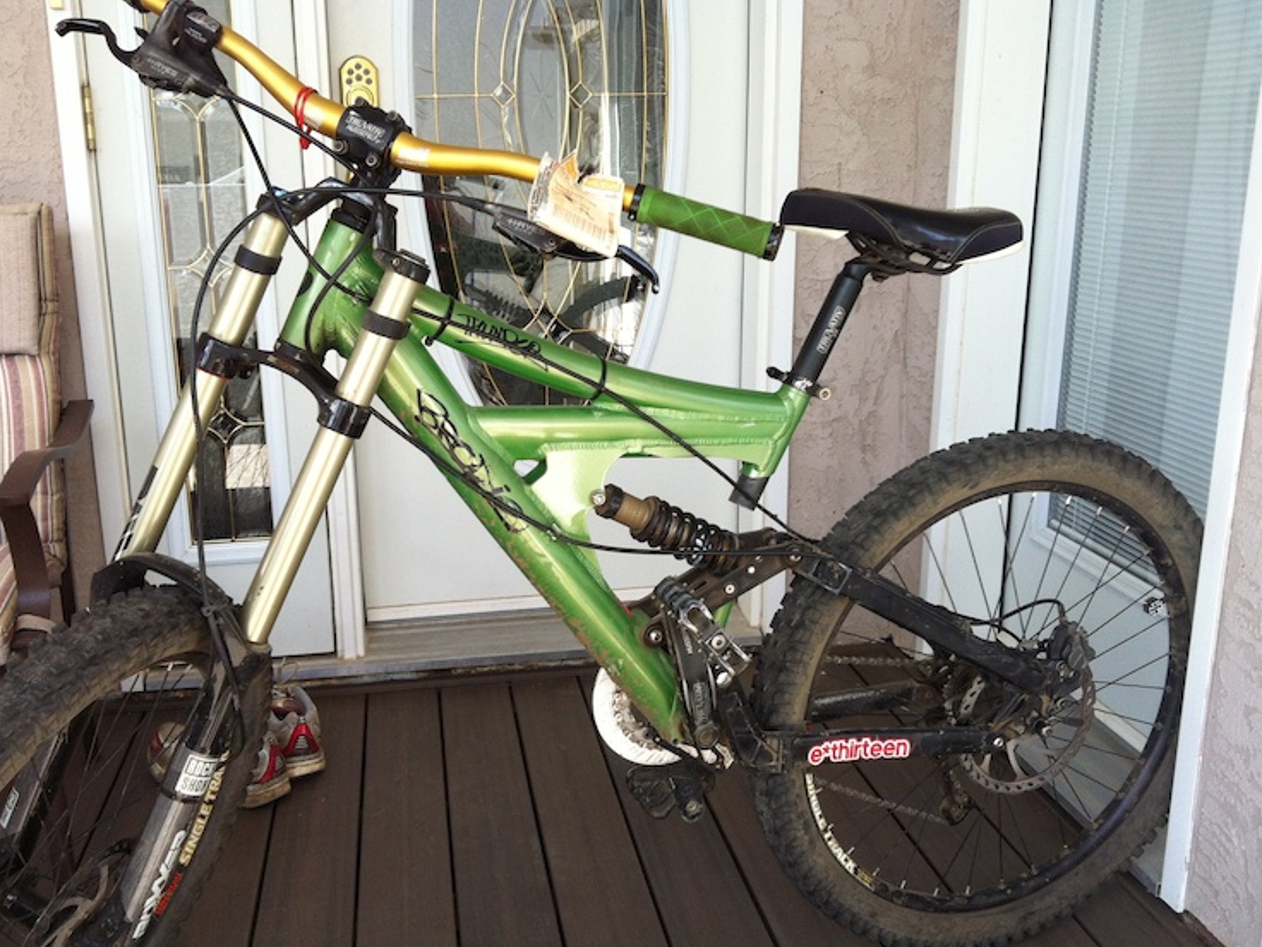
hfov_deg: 49.0
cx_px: 605
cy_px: 496
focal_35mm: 38
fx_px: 1385
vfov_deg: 37.7
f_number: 2.8
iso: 80
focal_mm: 3.85
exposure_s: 1/169
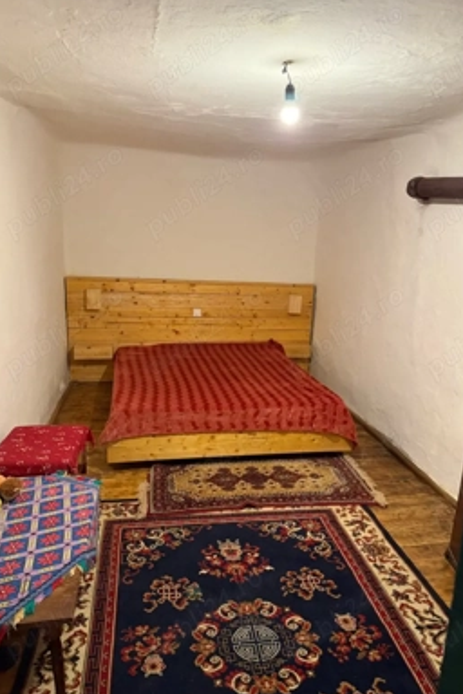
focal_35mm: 26
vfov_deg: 69.4
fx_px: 502
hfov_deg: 49.5
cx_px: 241
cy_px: 354
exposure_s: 1/60
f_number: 1.78
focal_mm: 6.76
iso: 500
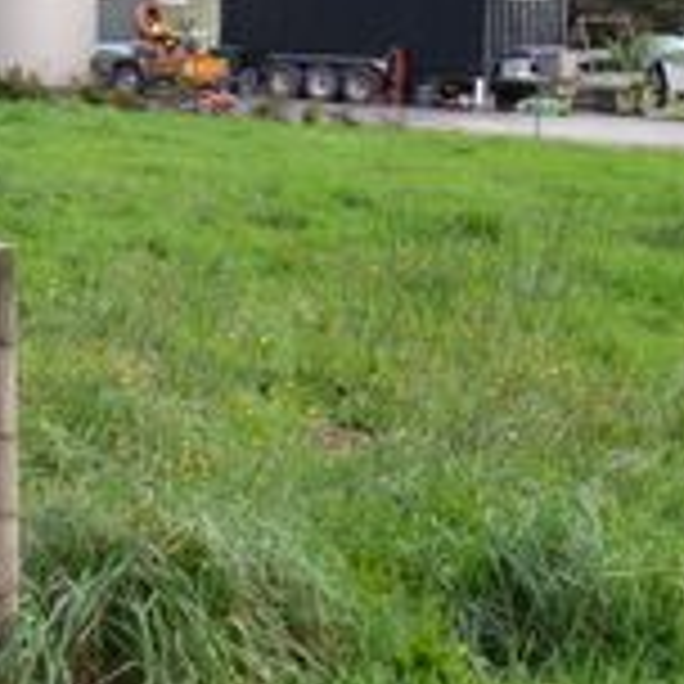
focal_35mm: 71
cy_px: 322
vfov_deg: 24.3
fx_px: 1587
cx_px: -58
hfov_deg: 23.0
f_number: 5
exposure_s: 1/100
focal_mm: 18
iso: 400
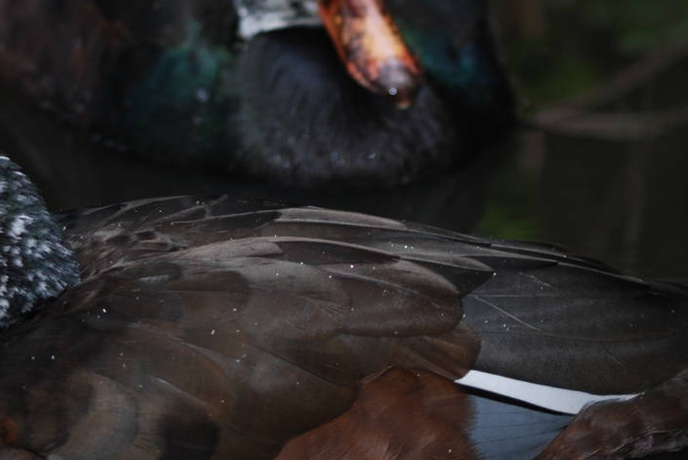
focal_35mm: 338
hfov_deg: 6.1
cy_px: 135
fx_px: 6466
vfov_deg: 4.1
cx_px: 258
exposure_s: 1/60
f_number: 4.2
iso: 200
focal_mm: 100
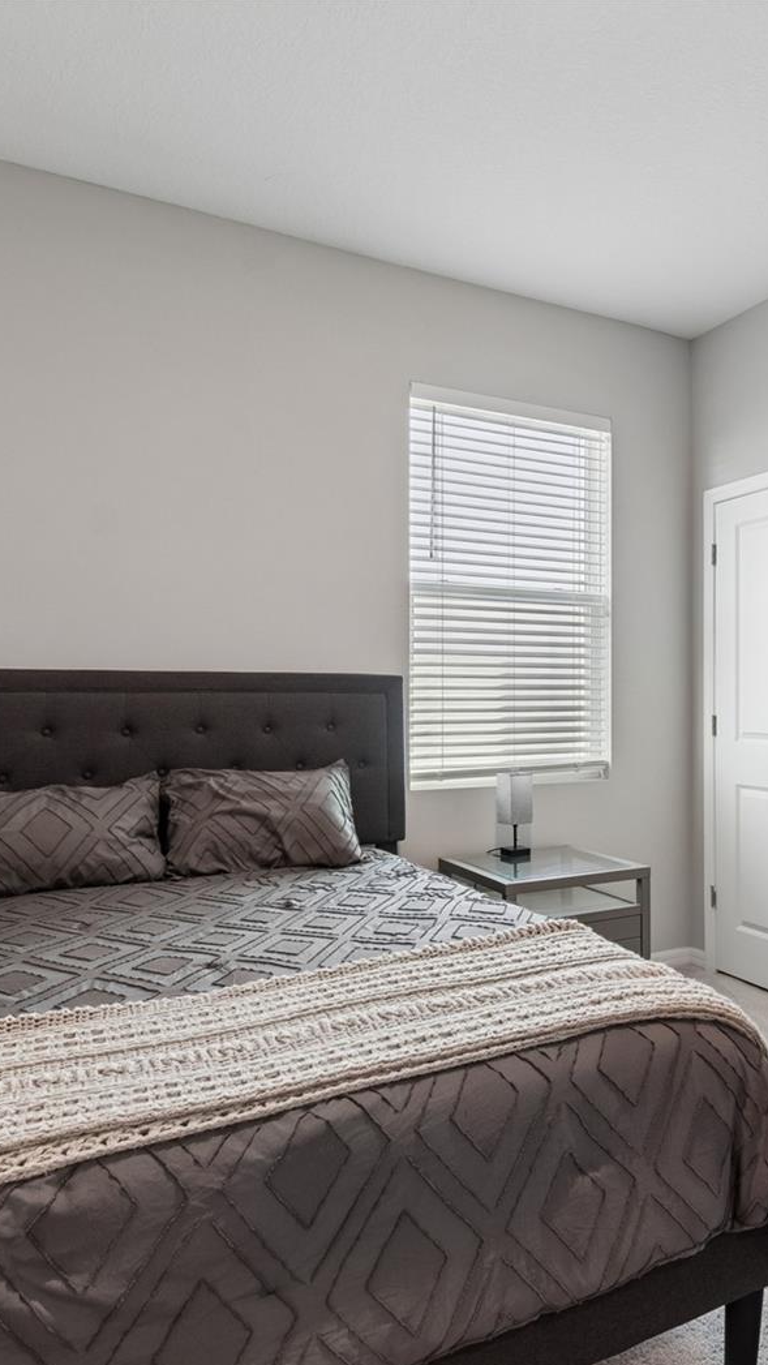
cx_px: 609
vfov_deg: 76.3
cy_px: 692
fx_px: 869
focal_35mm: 24
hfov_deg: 45.4
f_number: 7.1
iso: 100
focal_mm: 10
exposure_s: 1/1.67
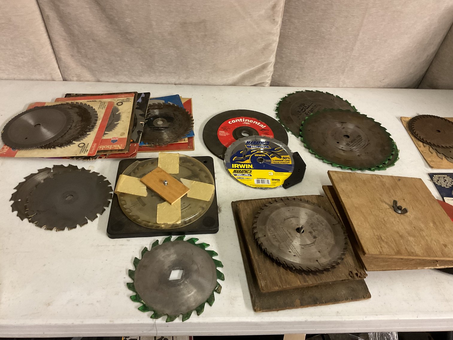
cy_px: 170
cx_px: 226
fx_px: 380
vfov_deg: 48.2
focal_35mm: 29
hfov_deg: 61.7
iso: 200
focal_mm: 3
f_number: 1.8
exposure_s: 1/40
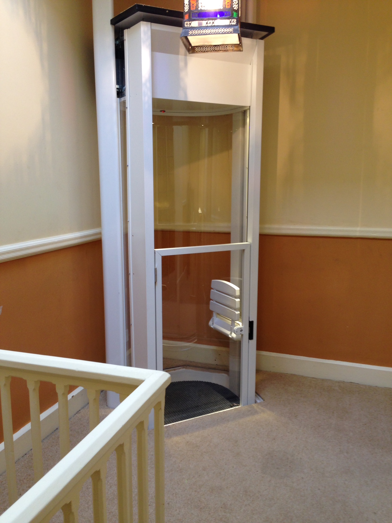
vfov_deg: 55.4
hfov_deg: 42.9
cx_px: 196
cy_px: 262
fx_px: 498
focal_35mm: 33
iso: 64
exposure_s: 1/20
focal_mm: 4.12
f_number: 2.4
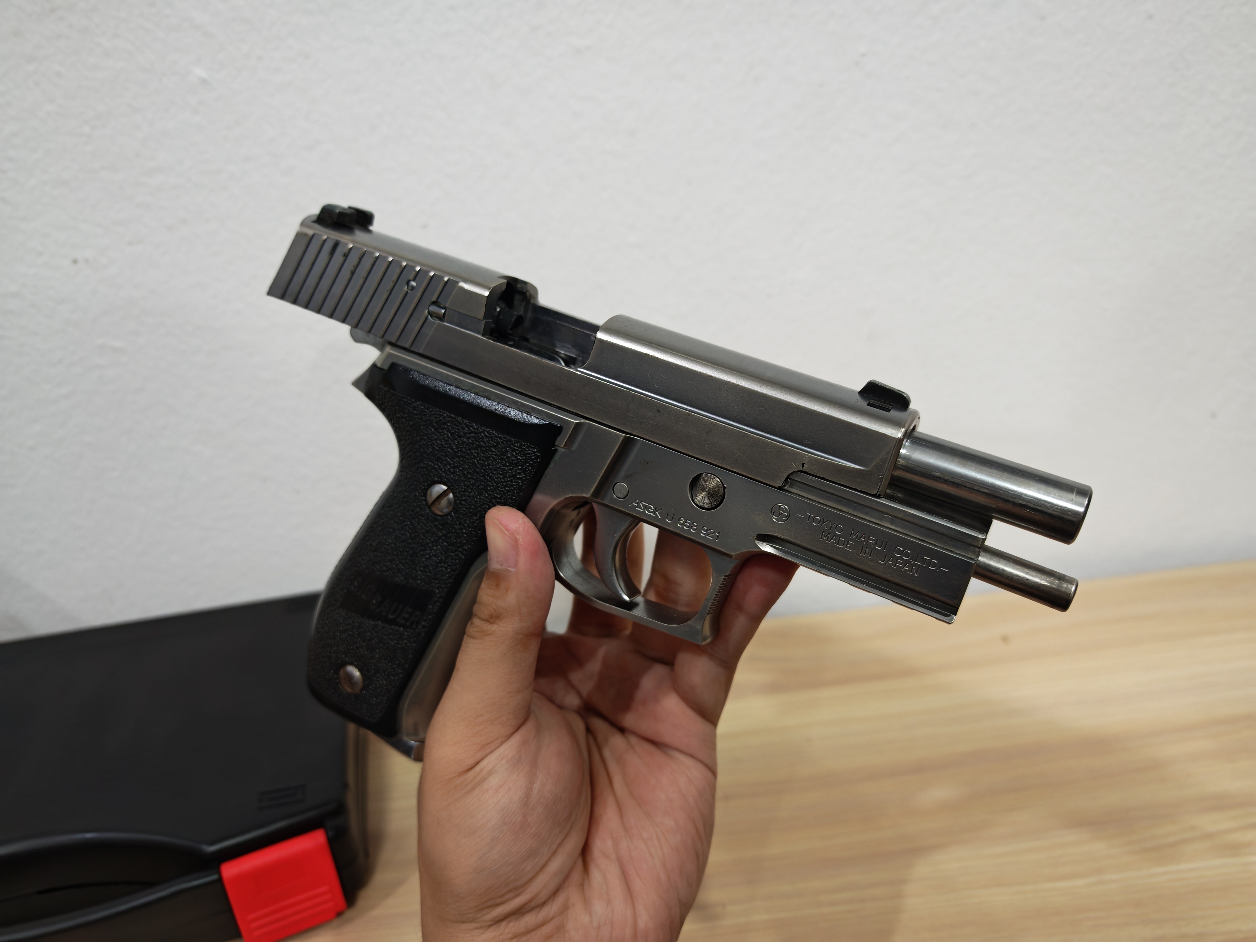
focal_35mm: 24
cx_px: 628
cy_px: 471
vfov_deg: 56.8
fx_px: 871
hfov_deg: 71.6
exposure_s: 1/100
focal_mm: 6.83
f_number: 2
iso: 400
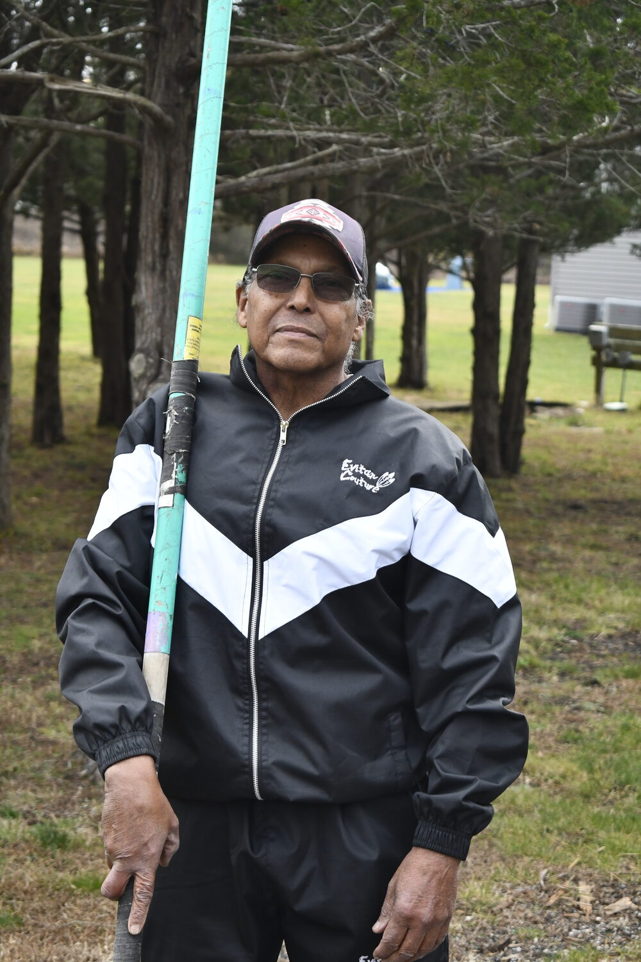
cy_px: 481
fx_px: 2190
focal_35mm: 82
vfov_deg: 24.8
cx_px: 320
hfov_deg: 16.7
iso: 800
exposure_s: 1/200
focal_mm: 55
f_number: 5.6
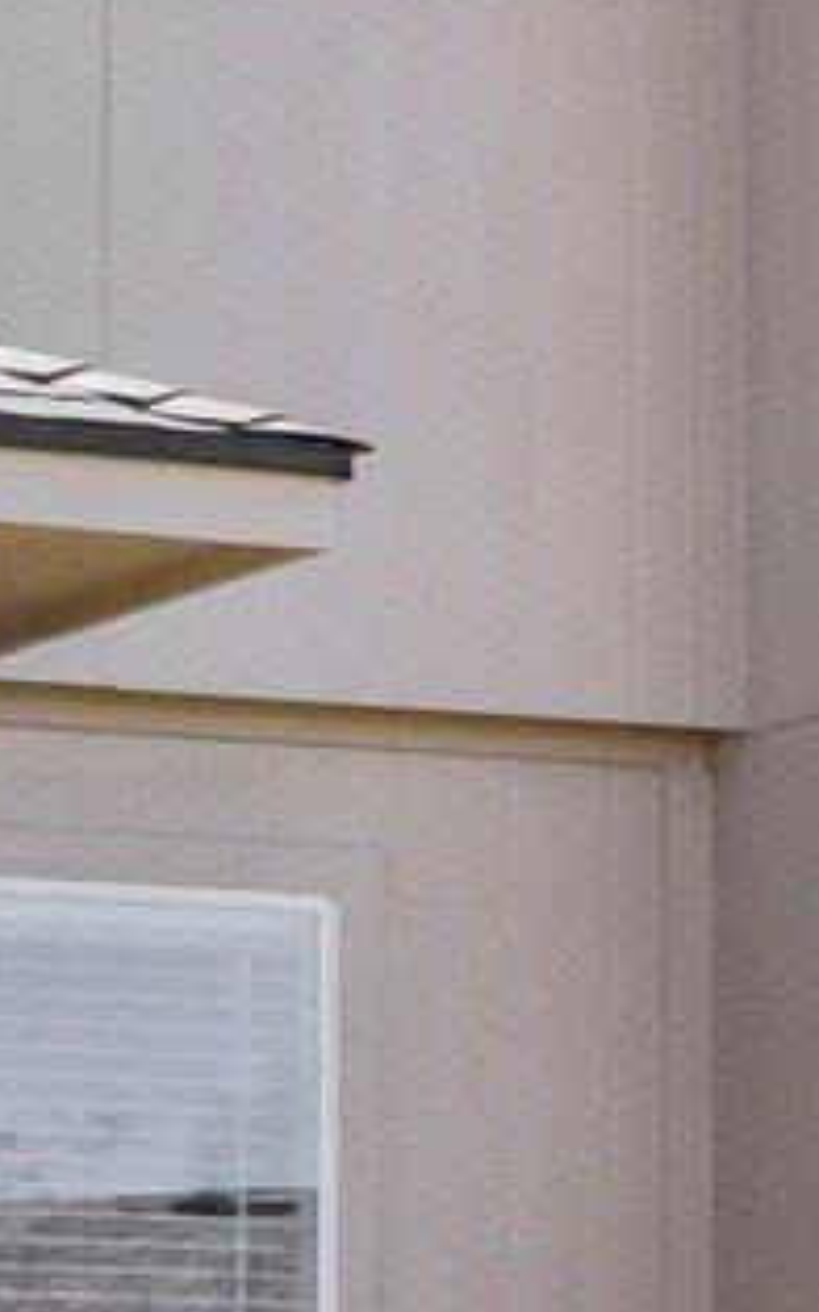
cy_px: 391
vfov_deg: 8.8
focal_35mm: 239
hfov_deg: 5.5
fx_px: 8543
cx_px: 284
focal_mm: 24
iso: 400
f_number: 8
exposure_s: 1/320
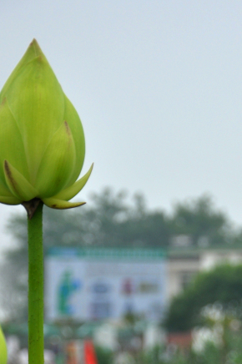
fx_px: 1777
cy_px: 427
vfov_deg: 11.5
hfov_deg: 7.8
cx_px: 227
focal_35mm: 176
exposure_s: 1/800
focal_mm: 50
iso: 160
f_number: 5
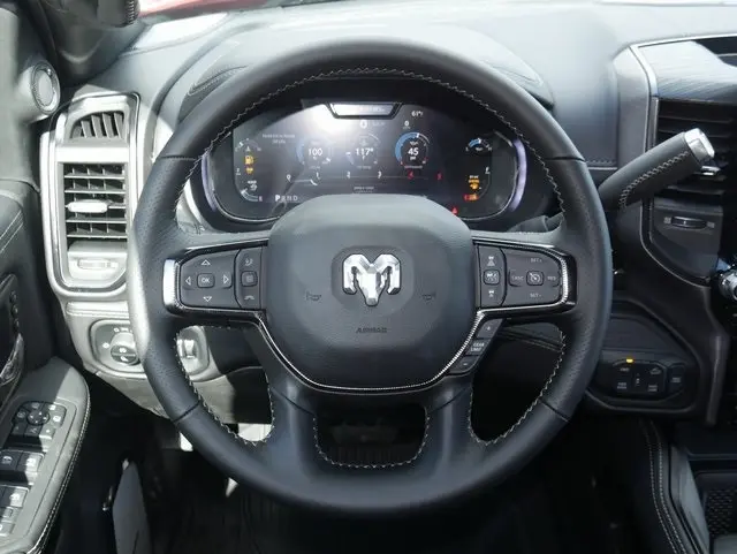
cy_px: 277
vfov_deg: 37.8
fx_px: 810
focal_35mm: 38
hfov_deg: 48.9
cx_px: 368
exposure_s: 1/60
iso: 320
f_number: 5
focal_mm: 19
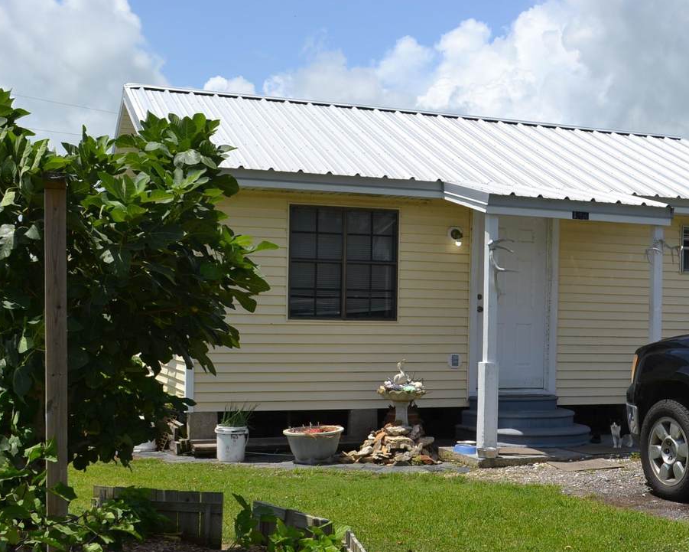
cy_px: 325
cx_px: 470
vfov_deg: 29.1
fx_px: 1060
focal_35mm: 52
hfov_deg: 35.6
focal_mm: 26
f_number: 9
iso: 100
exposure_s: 1/200
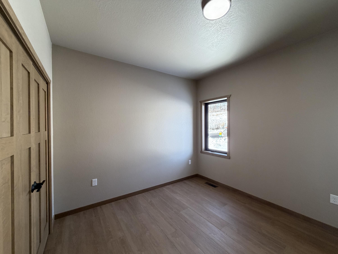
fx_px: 137
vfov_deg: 85.7
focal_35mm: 14
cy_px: 127
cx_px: 169
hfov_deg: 102.1
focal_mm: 2.22
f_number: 2.2
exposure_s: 1/120
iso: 200
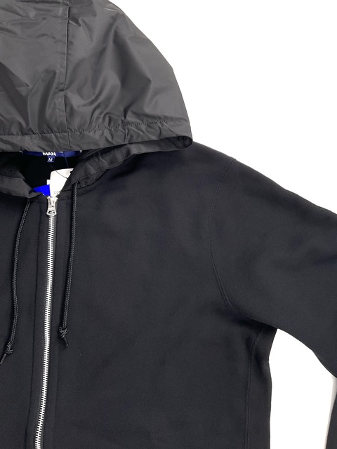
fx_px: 376
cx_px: 168
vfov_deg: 61.7
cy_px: 224
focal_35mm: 29
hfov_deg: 48.2
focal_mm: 3
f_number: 1.8
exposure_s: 1/100
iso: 32
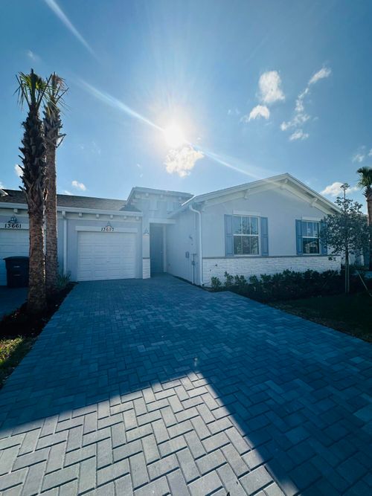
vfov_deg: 102.1
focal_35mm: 14
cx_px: 186
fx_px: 201
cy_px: 248
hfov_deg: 85.7
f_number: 2.2
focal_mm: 2.22
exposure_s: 1/5051
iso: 50
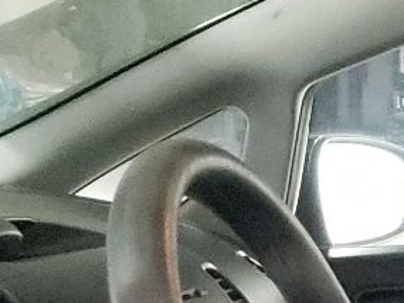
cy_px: 762
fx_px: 1705
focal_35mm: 146
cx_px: 686
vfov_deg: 9.0
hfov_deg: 12.5
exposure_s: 1/24
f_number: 1.5
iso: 911
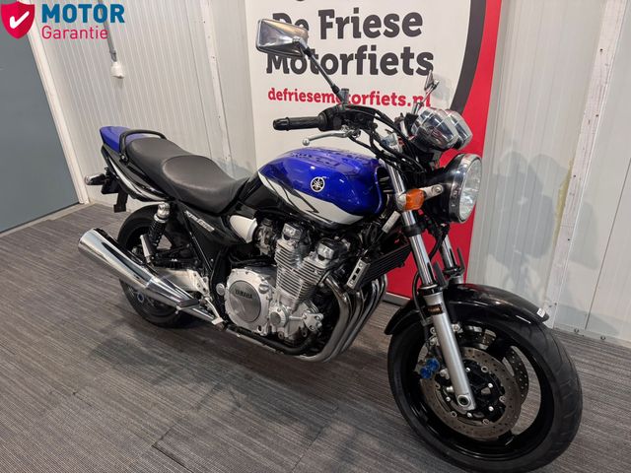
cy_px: 236
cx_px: 316
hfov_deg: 71.6
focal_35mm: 24
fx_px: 437
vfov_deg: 56.8
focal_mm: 6.76
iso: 400
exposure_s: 1/50
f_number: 1.78
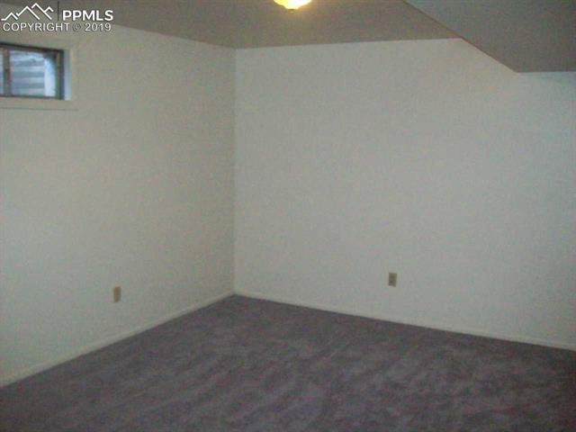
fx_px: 599
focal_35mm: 36
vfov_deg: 39.7
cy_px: 216
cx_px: 288
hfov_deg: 51.4
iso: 800
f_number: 2.7
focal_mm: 6
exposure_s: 1/128
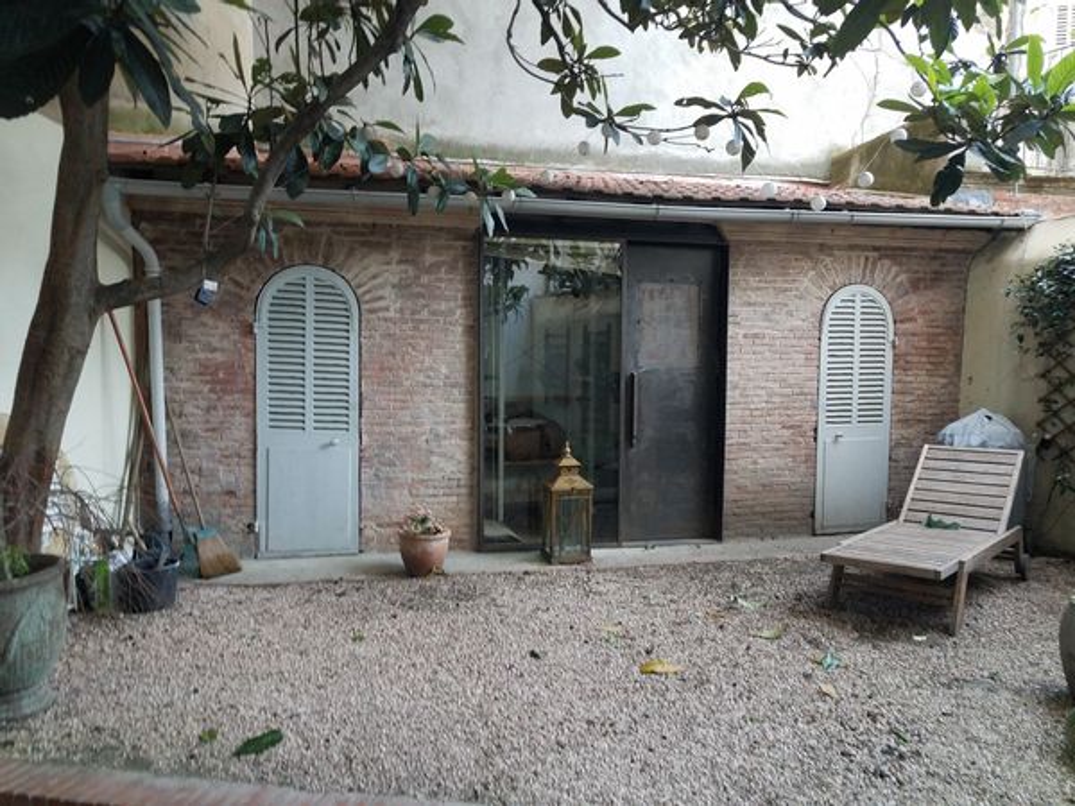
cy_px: 403
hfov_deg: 67.3
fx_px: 807
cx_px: 538
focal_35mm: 26
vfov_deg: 53.1
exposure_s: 1/40
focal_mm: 4.2
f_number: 1.7
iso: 160
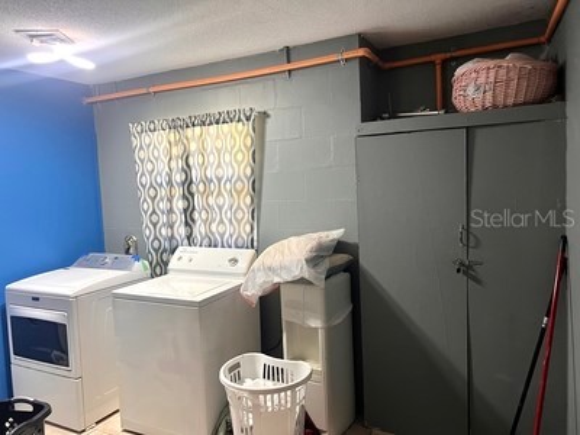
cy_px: 218
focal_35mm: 26
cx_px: 290
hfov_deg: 67.3
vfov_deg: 53.1
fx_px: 436
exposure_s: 1/60
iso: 200
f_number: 1.5
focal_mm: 5.7
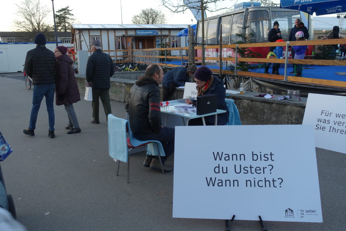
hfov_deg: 58.7
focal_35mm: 32
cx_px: 173
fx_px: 308
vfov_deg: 41.1
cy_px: 116
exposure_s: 1/80
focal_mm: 11.56
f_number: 3.5
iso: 125
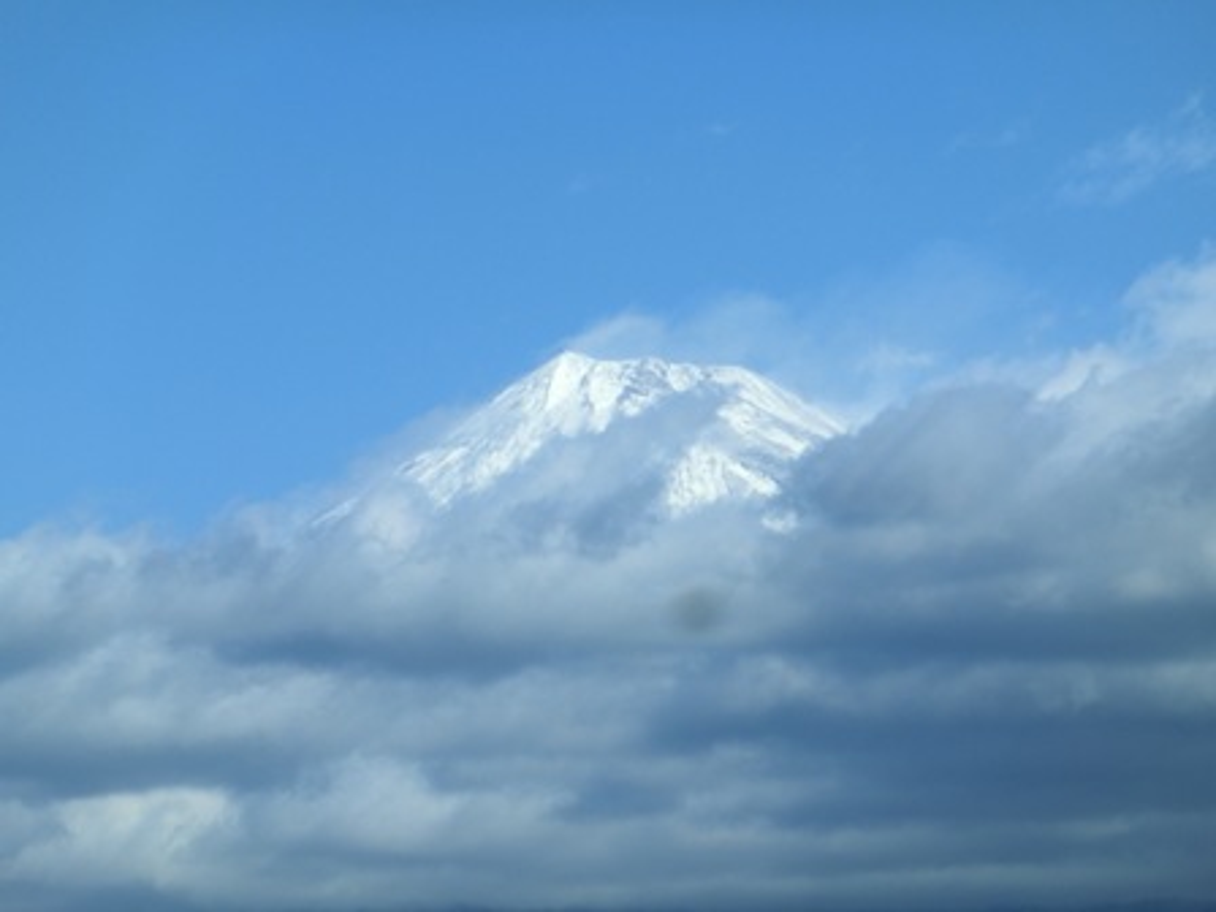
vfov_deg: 6.2
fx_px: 8431
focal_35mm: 240
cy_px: 456
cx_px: 608
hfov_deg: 8.2
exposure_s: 1/400
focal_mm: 42.54
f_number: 5.7
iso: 100
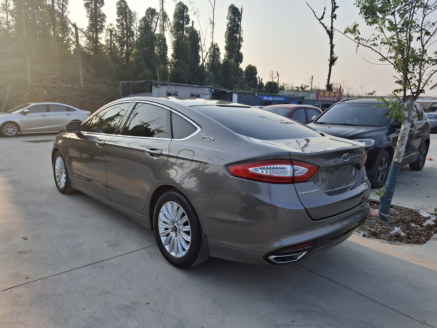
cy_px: 164
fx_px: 290
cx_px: 218
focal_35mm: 23
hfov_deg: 73.9
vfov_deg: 58.9
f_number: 1.8
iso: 50
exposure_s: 1/643
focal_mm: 5.54
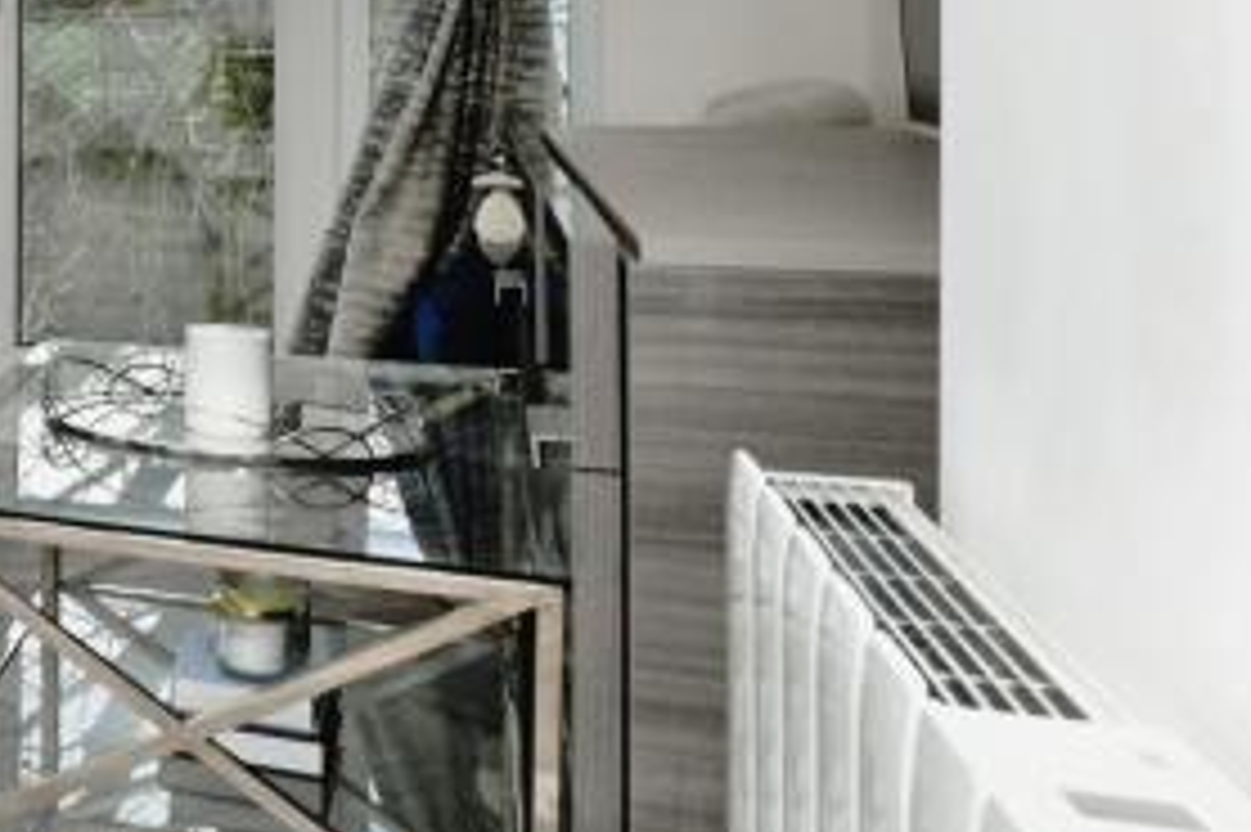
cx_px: -1022
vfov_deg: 22.3
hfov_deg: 21.5
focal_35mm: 59
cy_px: 61
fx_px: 2049
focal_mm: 16
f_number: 10
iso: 800
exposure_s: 1/60
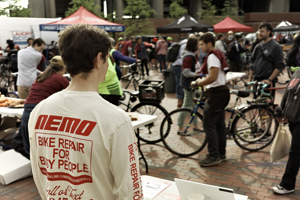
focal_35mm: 40
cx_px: 150
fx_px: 333
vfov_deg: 33.4
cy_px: 100
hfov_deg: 48.5
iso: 200
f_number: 2.8
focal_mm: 26
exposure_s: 1/2000
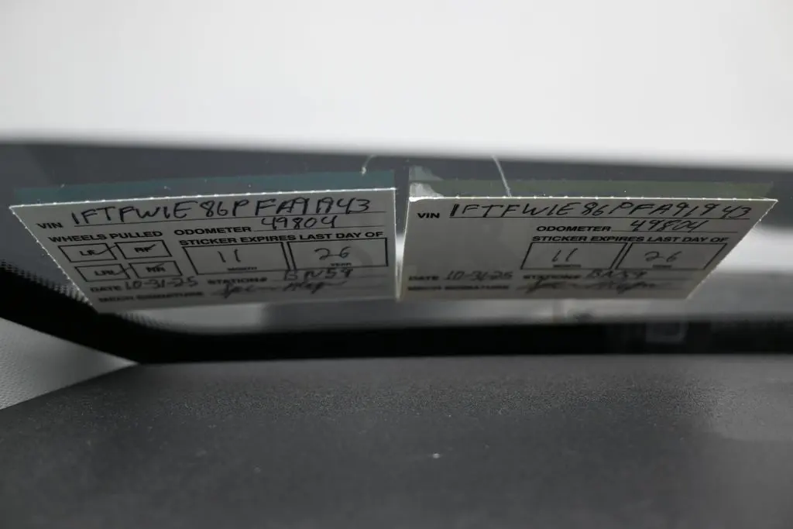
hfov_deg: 51.3
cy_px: 264
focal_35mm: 38
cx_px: 396
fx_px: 826
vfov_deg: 35.5
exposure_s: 1/160
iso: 400
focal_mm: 25
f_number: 4.2
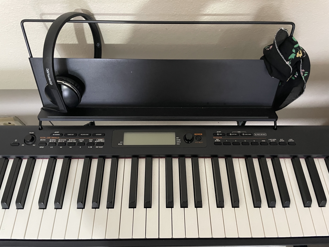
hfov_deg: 67.3
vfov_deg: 53.1
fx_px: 247
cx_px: 164
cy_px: 124
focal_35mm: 26
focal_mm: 4.2
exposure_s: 1/25
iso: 500
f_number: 1.6
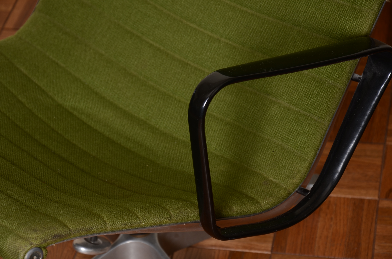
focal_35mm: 138
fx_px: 1500
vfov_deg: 9.9
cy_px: 130
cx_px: 196
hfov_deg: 14.9
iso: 100
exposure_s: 1/80
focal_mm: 92
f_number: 7.1
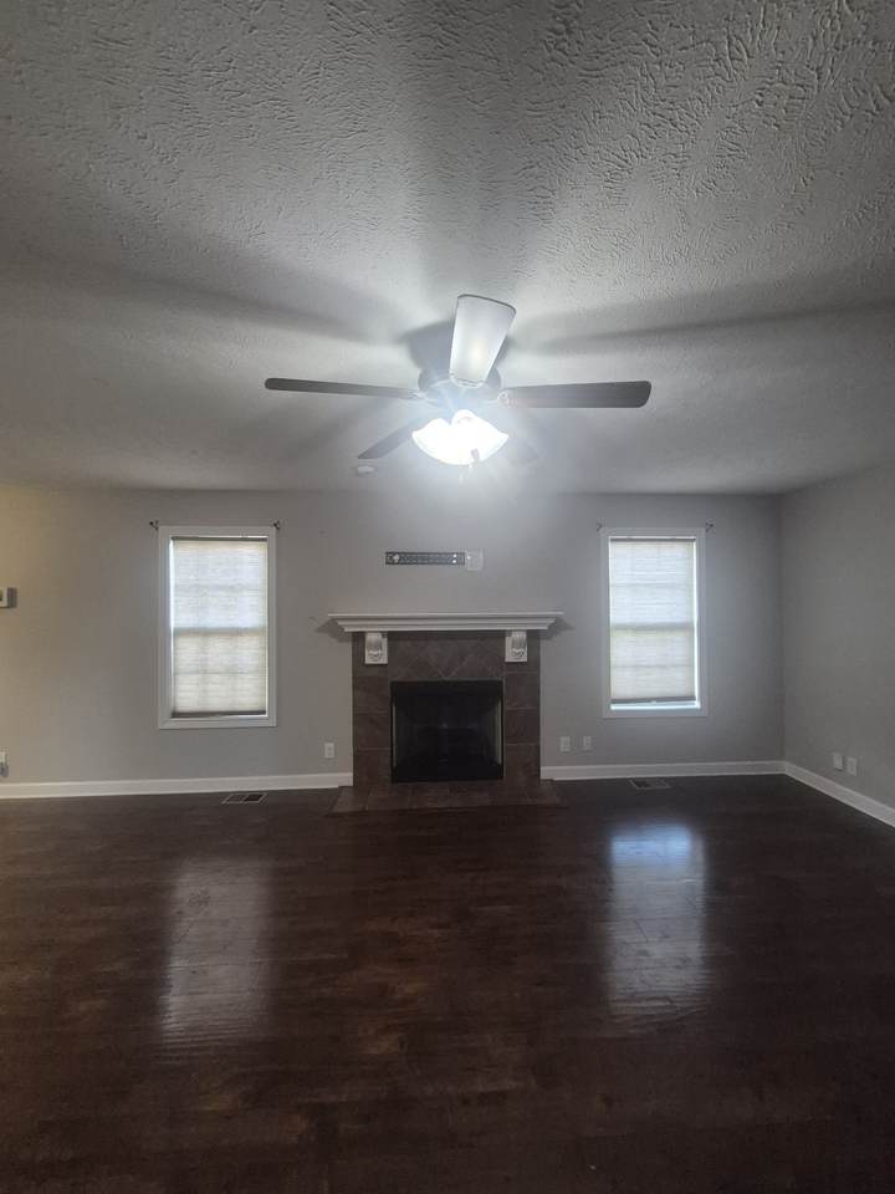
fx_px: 448
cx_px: 448
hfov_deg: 89.9
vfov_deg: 106.2
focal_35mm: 13
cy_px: 597
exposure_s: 1/60
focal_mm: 1.74
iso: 400
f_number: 2.2
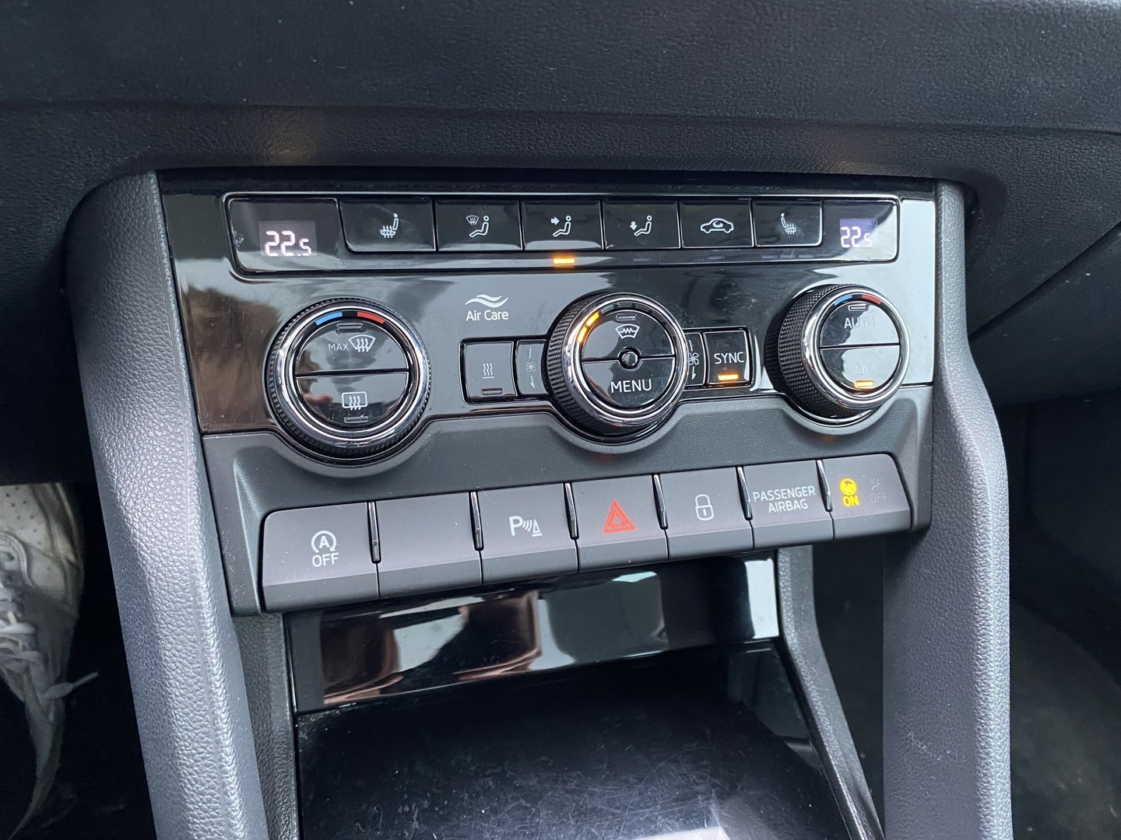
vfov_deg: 53.1
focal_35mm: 26
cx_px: 560
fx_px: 842
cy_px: 420
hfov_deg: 67.3
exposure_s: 1/25
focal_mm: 4.25
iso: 400
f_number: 1.8
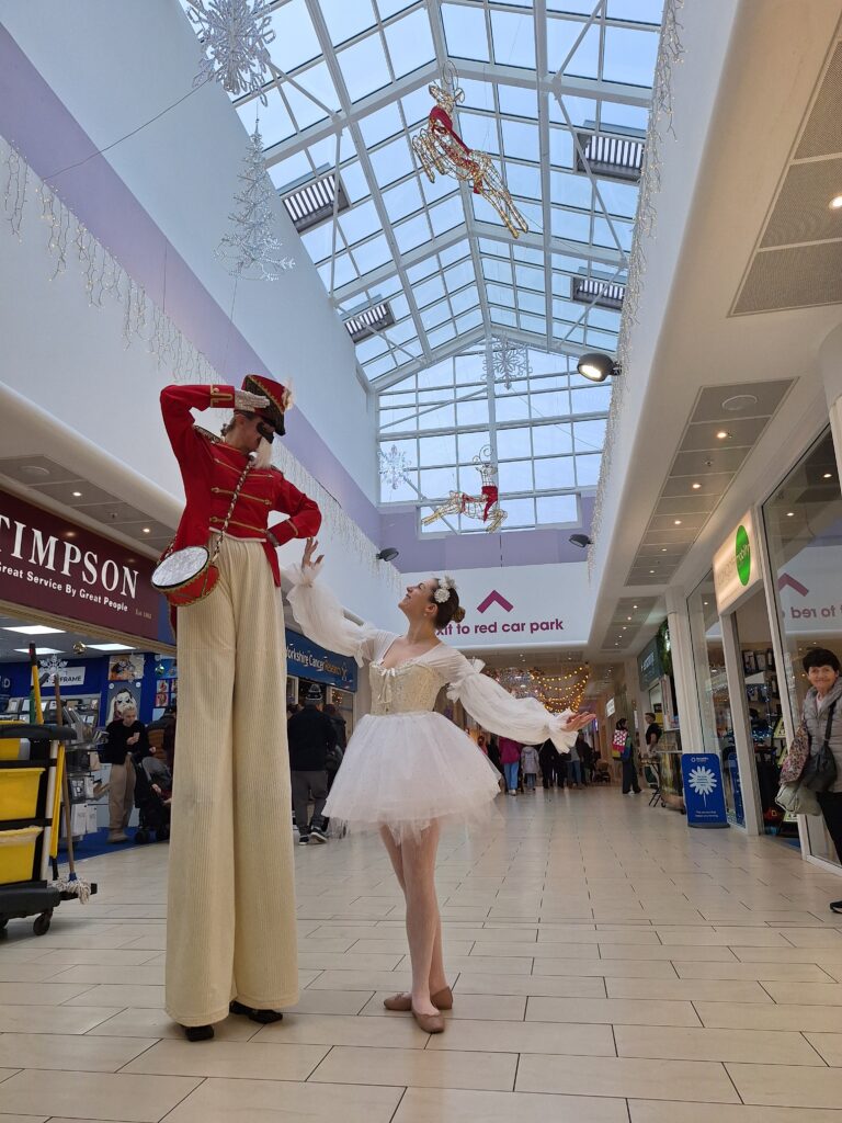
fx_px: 746
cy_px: 562
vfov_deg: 73.9
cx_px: 421
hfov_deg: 58.9
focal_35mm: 23
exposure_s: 1/264
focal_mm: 5.54
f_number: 1.8
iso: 40
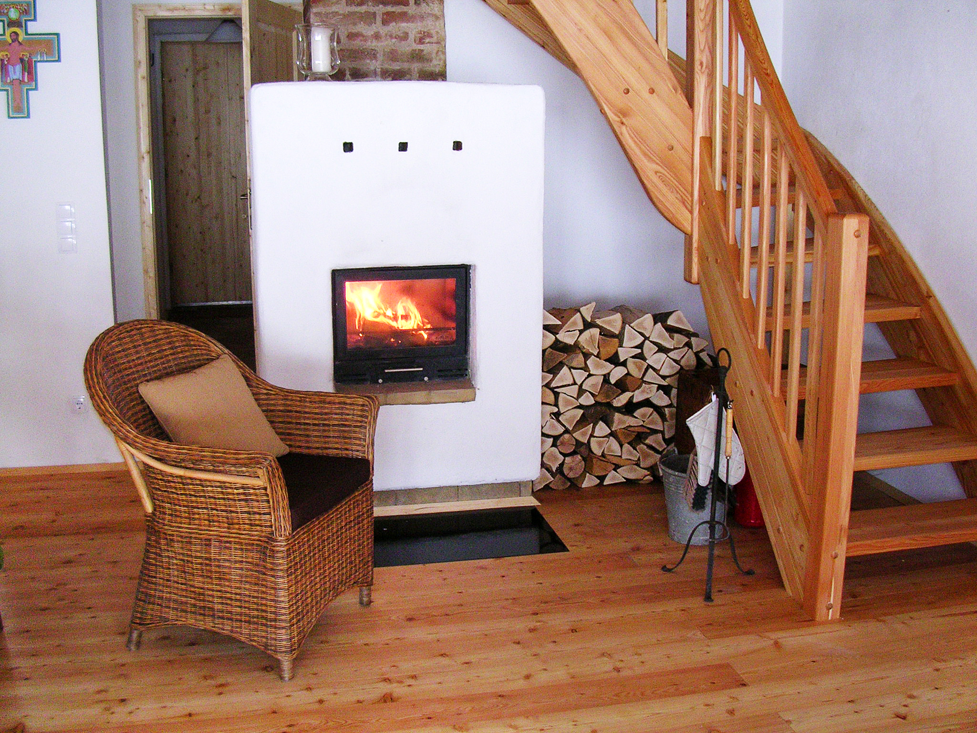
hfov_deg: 49.0
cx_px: 488
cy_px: 366
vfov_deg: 37.7
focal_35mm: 38
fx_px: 1073
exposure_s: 1/31.2
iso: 194
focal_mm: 5.8
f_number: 2.8
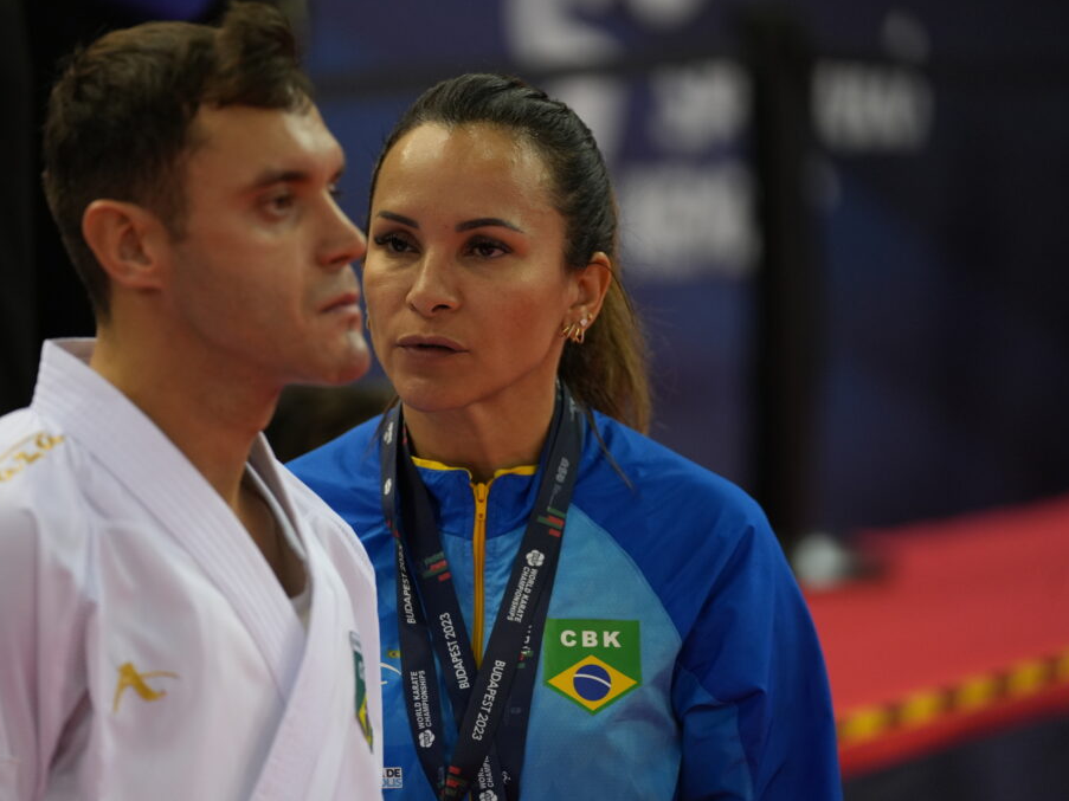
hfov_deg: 11.7
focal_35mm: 169
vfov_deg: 8.8
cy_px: 402
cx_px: 492
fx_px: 5218
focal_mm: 155
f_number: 2.8
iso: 2000
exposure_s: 1/1250
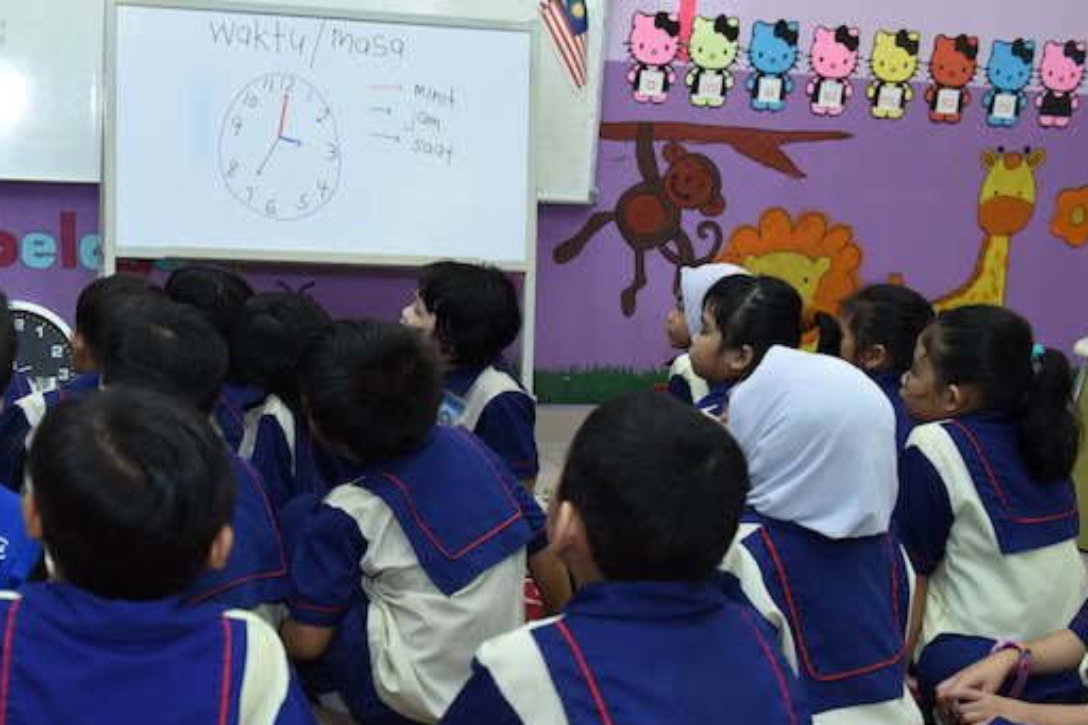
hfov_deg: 38.9
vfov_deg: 26.7
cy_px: 517
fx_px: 1511
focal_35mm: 50
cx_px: 314
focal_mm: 32
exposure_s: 1/160
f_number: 4.5
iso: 1600
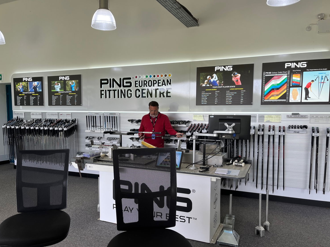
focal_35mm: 28
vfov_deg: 49.7
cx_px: 159
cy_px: 133
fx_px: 267
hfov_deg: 63.4
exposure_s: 1/115
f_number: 1.6
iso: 32
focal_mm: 5.1
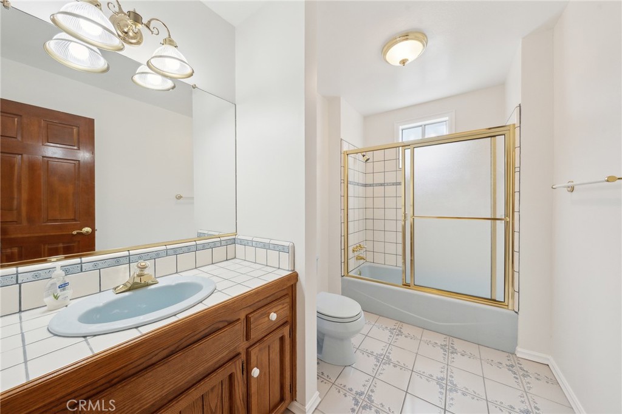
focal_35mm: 12
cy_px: 207
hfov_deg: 112.6
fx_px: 207
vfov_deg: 90.0
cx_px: 311
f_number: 9
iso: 1250
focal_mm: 12
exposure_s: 1/50
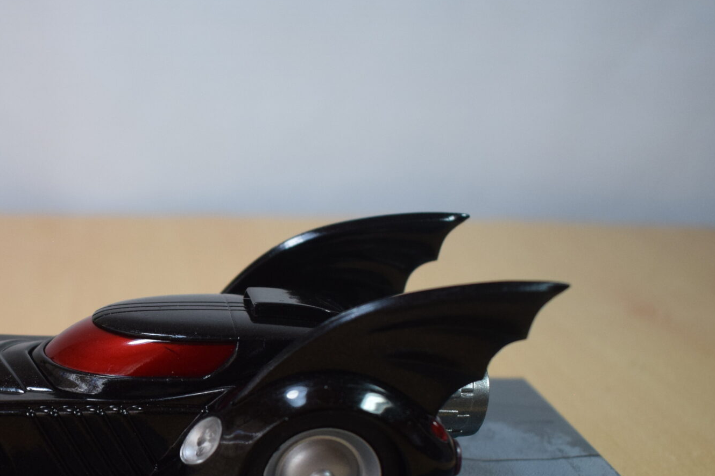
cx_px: 119
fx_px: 1033
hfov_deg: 36.6
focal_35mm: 52
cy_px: 395
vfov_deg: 25.4
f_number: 3.5
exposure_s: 1/500
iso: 800
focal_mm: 18
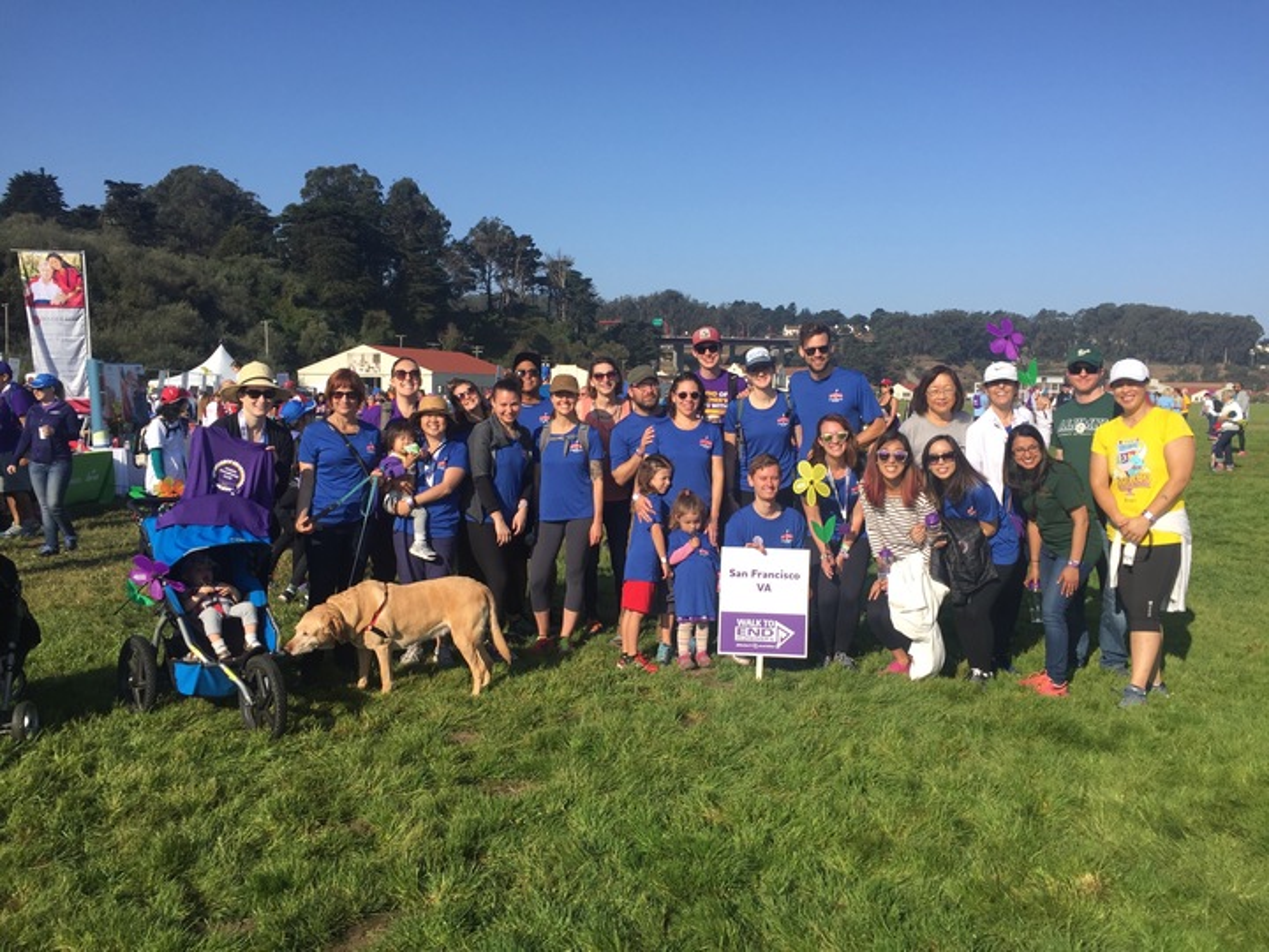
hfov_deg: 61.7
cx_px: 634
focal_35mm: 29
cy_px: 476
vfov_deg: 48.2
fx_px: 1063
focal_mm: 4.15
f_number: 2.2
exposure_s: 1/1883
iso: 32
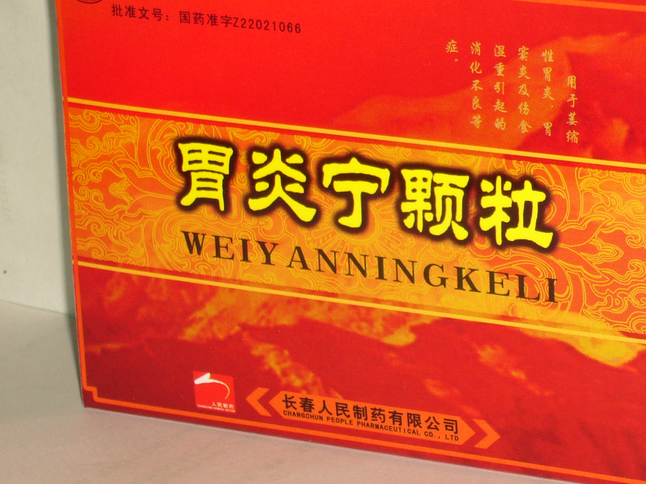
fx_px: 2967
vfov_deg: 9.3
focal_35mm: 159
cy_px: 166
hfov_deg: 12.4
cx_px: 432
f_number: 5
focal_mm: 17.4
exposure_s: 1/60
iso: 100
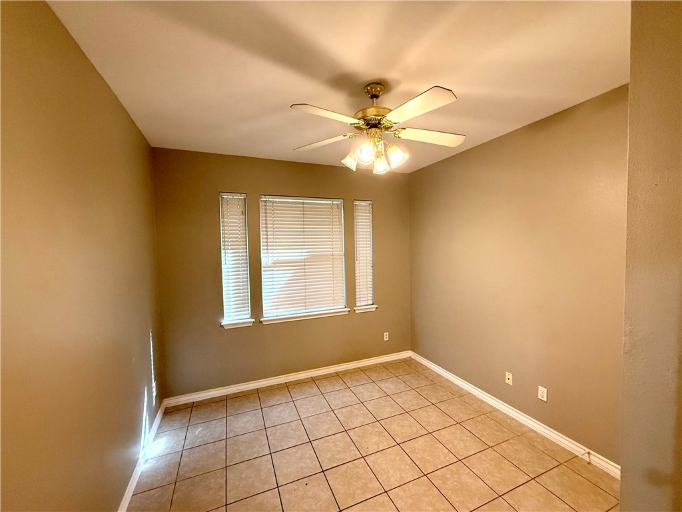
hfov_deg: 102.1
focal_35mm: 14
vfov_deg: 85.7
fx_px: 276
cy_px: 256
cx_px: 341
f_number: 2.2
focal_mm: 2.22
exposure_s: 1/120
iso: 400
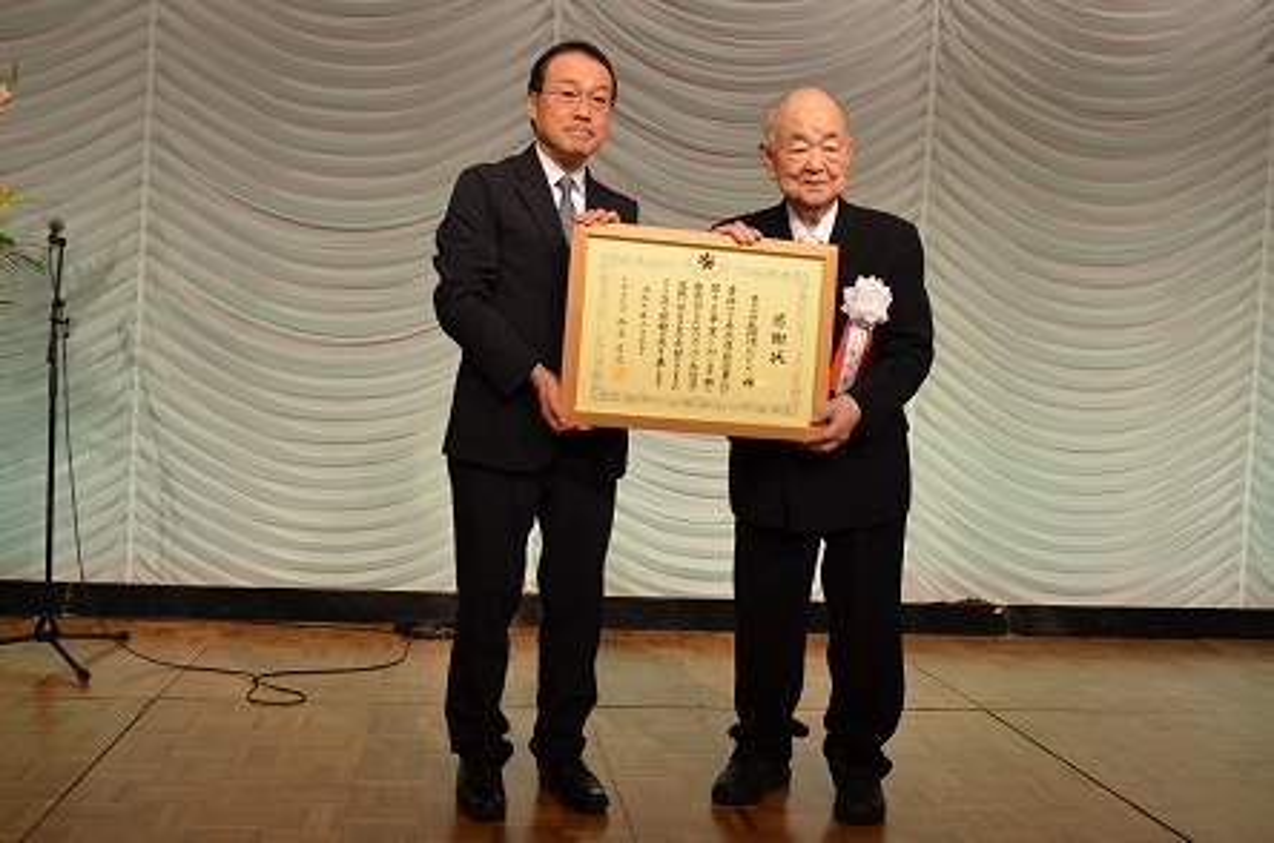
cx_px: 637
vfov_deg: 36.7
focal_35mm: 36
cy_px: 422
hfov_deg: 53.2
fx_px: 1271
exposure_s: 1/60
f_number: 5.6
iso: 360
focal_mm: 24
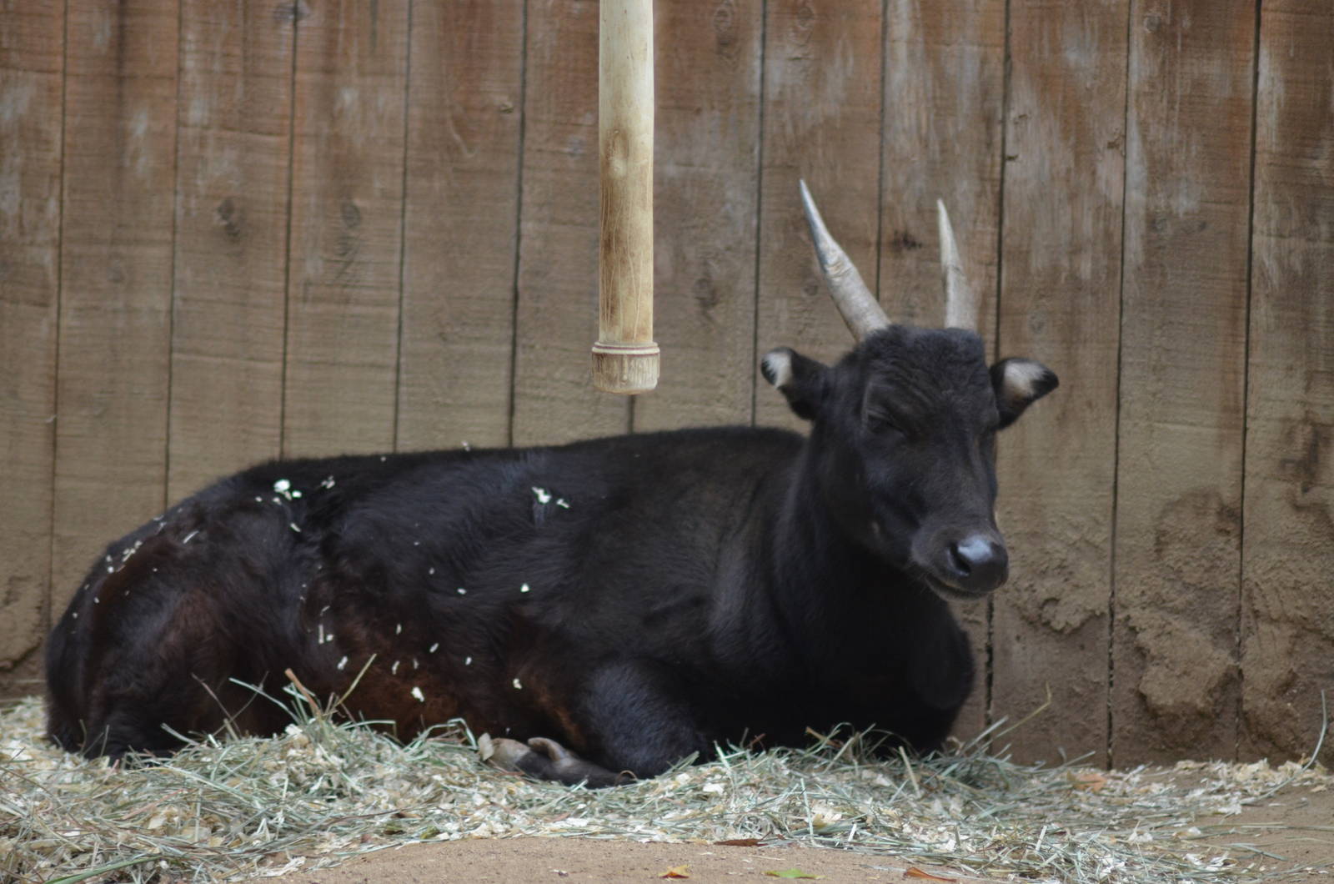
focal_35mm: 390
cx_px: 667
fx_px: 14423
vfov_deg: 3.5
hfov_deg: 5.3
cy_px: 442
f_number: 5
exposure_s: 1/500
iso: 900
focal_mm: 260
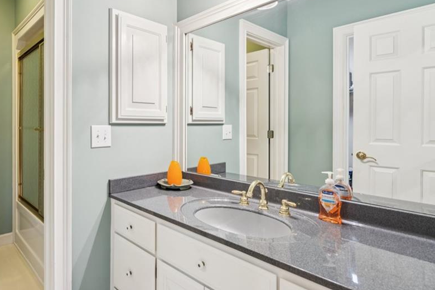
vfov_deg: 59.5
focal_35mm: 21
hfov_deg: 79.2
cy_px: 137
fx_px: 254
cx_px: 154
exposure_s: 1/20
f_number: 5.6
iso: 400
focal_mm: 16
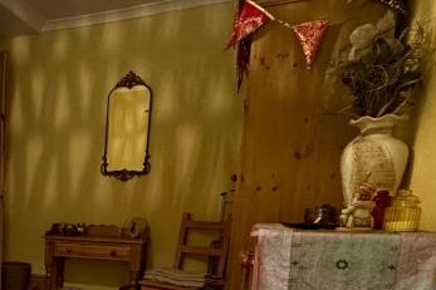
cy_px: 282
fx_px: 521
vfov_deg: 29.3
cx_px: -80
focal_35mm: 43
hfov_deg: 36.0
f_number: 2.2
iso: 640
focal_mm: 2.22
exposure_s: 1/50
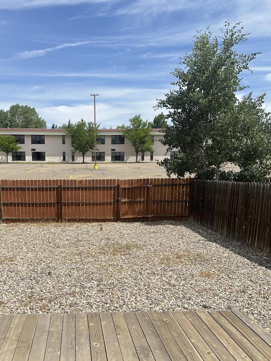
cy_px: 241
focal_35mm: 34
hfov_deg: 41.3
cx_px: 93
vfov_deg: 52.9
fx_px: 355
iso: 80
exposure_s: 1/5525
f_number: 1.78
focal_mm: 6.86
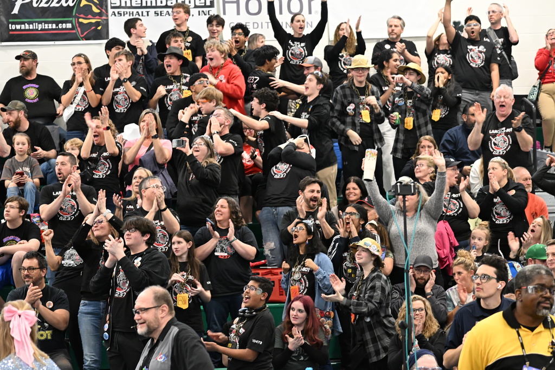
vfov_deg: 10.8
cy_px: 185
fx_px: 1966
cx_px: 278
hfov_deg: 16.1
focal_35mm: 128
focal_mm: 85
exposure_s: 1/125
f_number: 4.5
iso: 2800
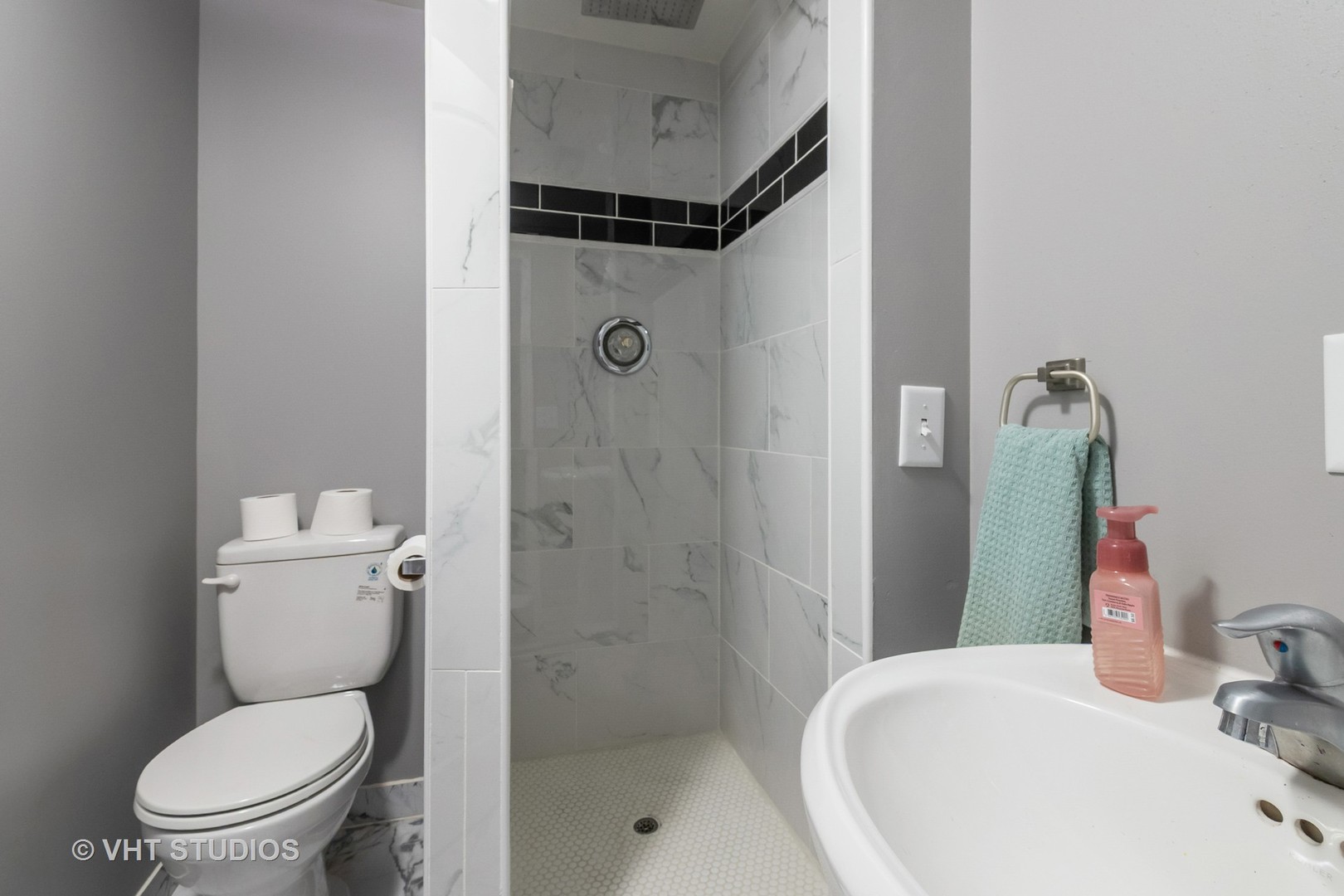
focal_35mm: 15
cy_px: 448
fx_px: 560
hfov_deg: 100.4
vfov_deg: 77.3
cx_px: 672
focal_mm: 10
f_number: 8
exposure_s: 1/40
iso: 200
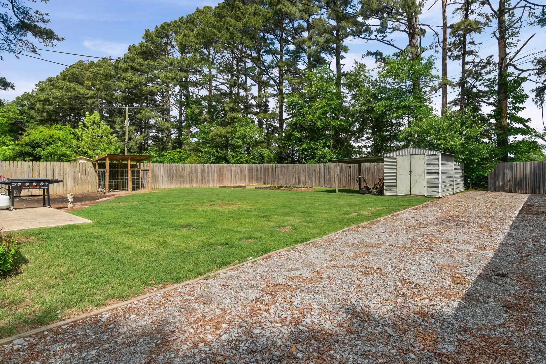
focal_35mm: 20
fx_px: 303
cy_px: 163
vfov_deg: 61.8
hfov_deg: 84.0
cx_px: 281
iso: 250
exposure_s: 1/400
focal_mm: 12
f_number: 9
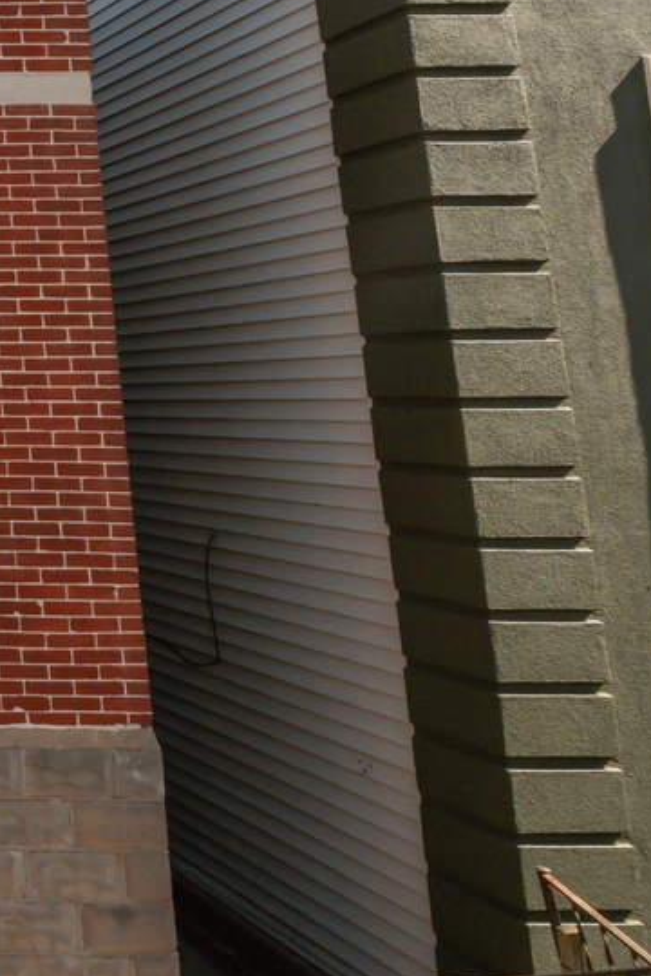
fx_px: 976
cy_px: 253
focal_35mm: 36
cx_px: -550
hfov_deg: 21.5
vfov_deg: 51.1
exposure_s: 1/1250
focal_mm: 12
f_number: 8
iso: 200
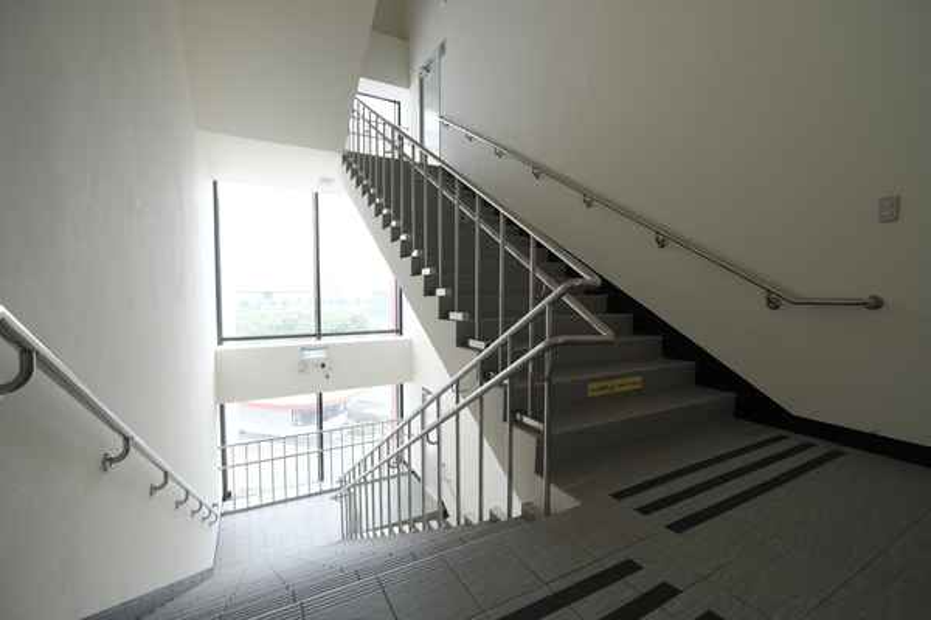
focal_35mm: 15
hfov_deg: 100.4
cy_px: 310
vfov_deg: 77.3
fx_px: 388
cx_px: 466
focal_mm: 10
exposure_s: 1/100
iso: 500
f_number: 4.5
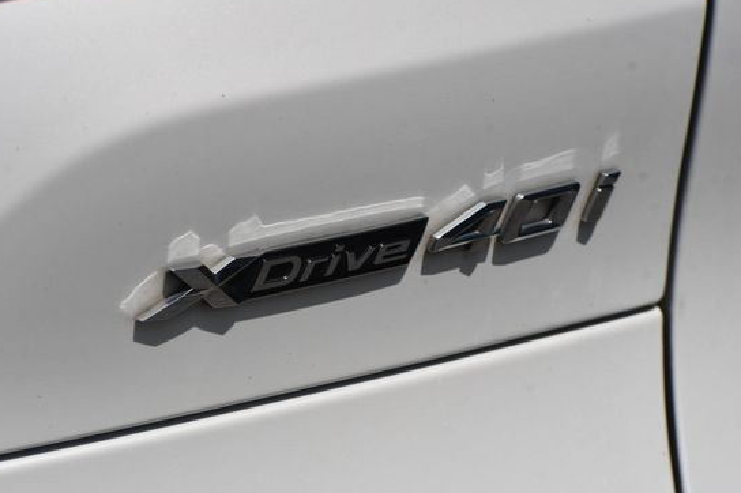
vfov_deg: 7.6
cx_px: 353
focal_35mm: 180
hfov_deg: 11.4
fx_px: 3703
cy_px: 251
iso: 100
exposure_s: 1/400
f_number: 10
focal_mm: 102
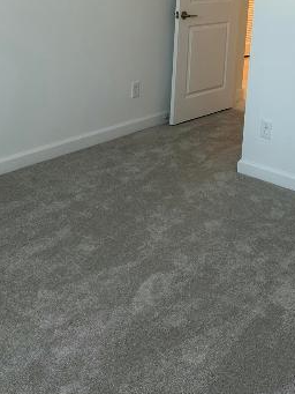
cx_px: 236
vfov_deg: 33.9
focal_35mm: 54
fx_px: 613
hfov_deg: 26.5
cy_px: 52
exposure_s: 1/120
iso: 100
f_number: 1.78
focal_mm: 6.86
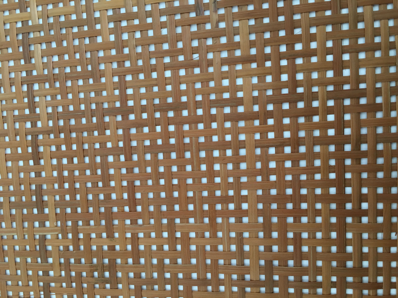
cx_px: 199
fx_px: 333
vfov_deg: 48.2
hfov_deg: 61.7
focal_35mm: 29
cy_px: 149
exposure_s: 1/33
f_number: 2.2
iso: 50
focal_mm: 4.15
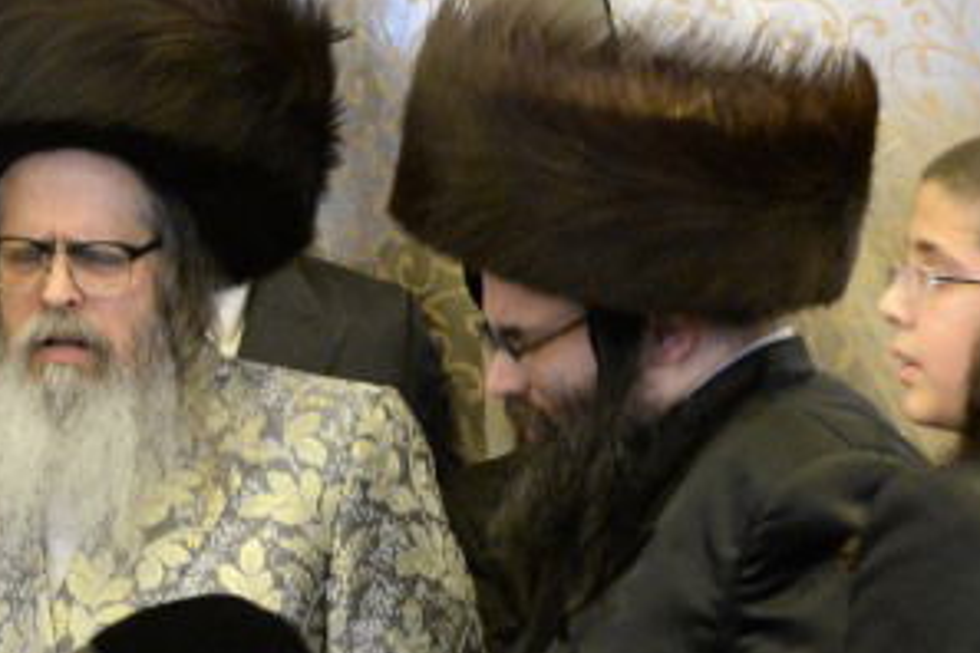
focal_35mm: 200
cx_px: 30
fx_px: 5444
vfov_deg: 6.9
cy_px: 302
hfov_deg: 10.2
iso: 4000
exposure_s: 1/60
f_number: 4.5
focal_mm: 58
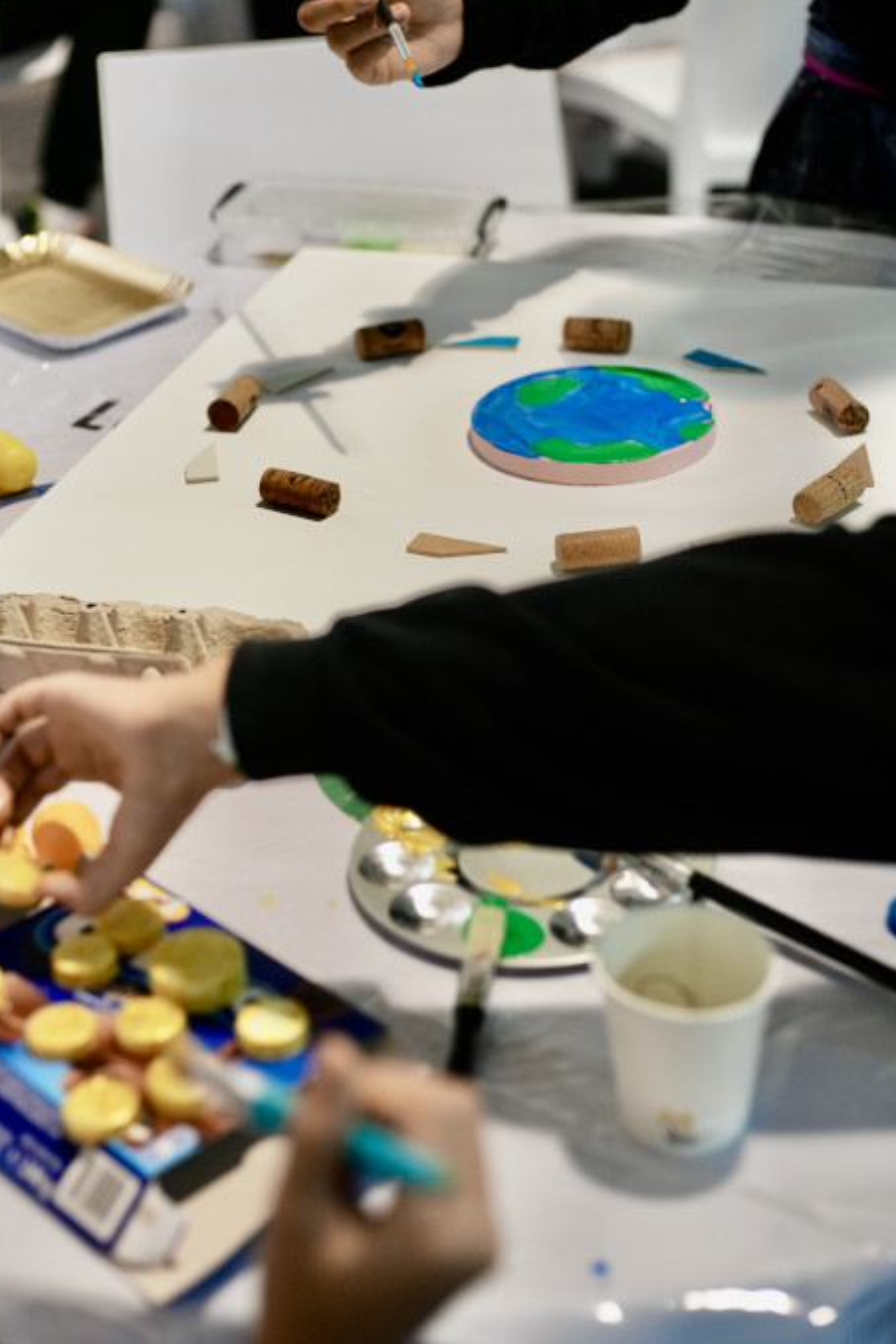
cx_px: 385
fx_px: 2202
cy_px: 615
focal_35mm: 59
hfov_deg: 23.0
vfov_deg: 33.9
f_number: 2.8
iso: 1250
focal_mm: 50
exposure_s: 1/160
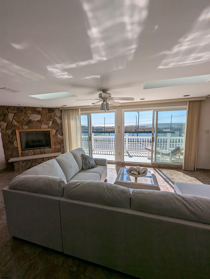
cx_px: 105
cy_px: 140
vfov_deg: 106.1
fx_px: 105
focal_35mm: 13
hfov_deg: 90.0
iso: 41
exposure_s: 1/2053
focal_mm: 1.95
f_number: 2.2
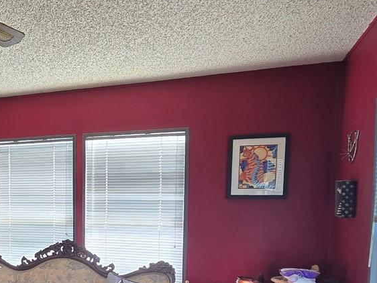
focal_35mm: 37
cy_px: 232
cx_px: 2
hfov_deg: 43.2
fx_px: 403
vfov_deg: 37.1
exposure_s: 1/60
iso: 100
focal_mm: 2.2
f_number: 2.2
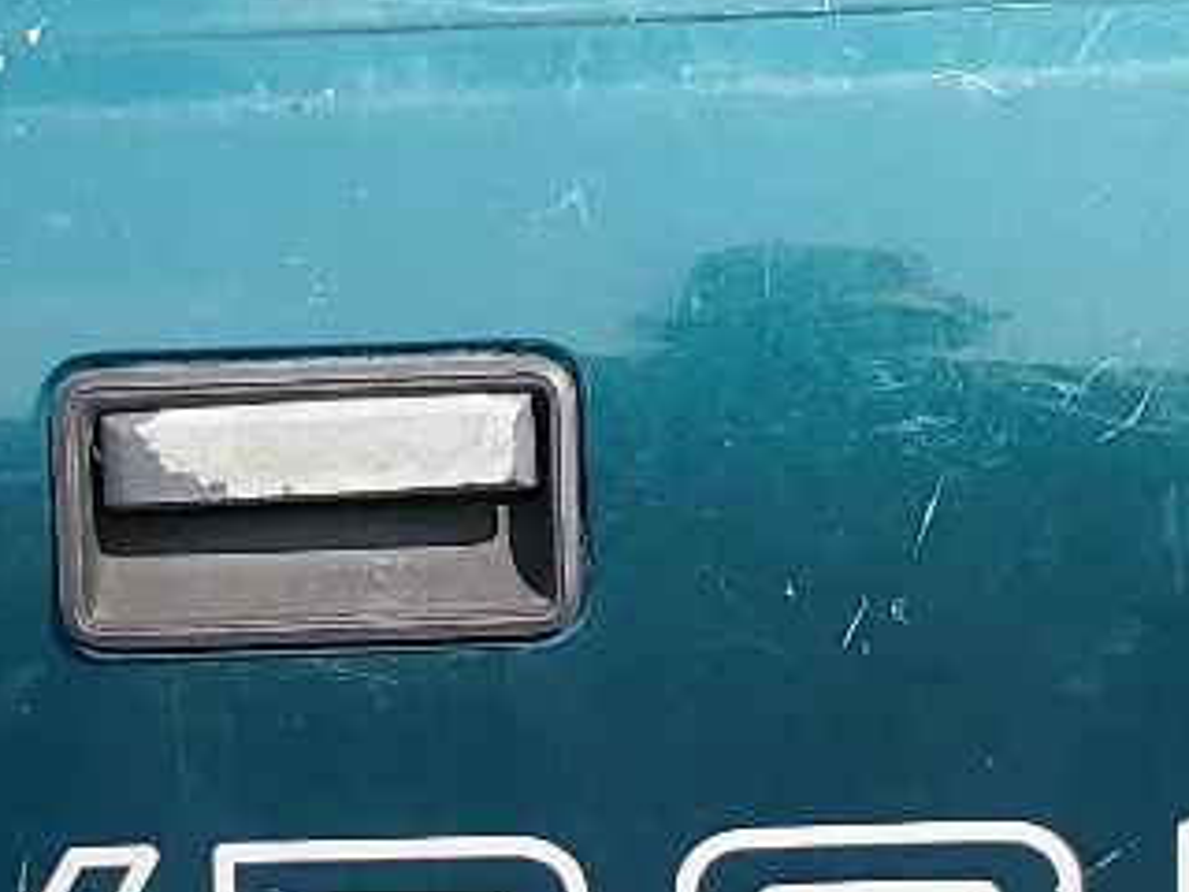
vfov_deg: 11.3
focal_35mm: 130
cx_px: 457
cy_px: 892
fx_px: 4465
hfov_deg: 15.2
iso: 50
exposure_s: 1/1429
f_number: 1.5
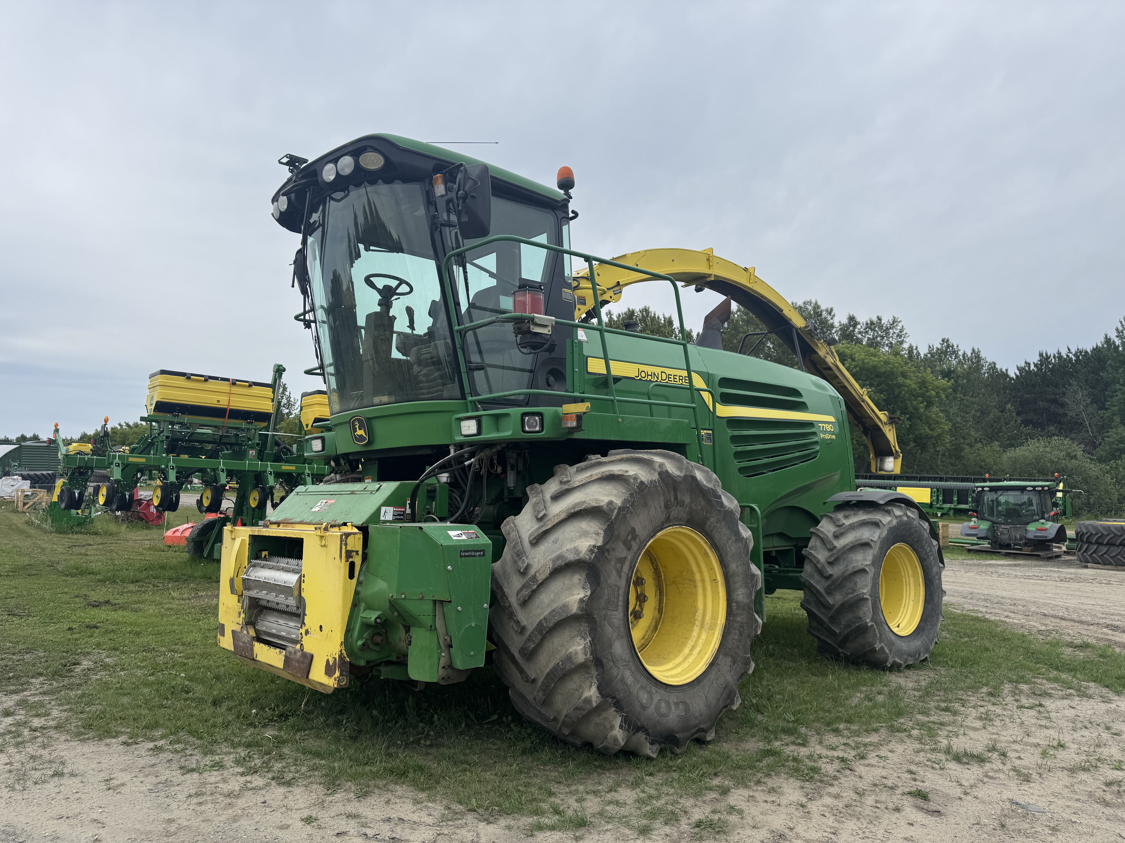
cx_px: 562
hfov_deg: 71.6
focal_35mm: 24
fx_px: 780
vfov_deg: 56.8
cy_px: 422
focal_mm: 6.76
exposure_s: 1/3413
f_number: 1.78
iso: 80
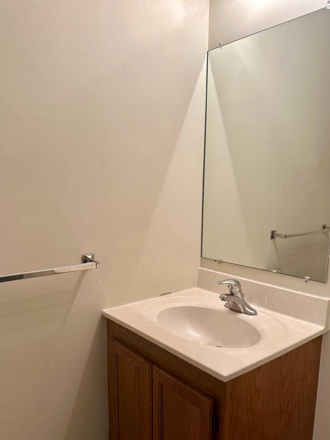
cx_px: 157
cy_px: 256
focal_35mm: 28
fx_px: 356
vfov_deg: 63.1
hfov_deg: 49.7
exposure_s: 1/120
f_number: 1.78
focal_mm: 6.86
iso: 100
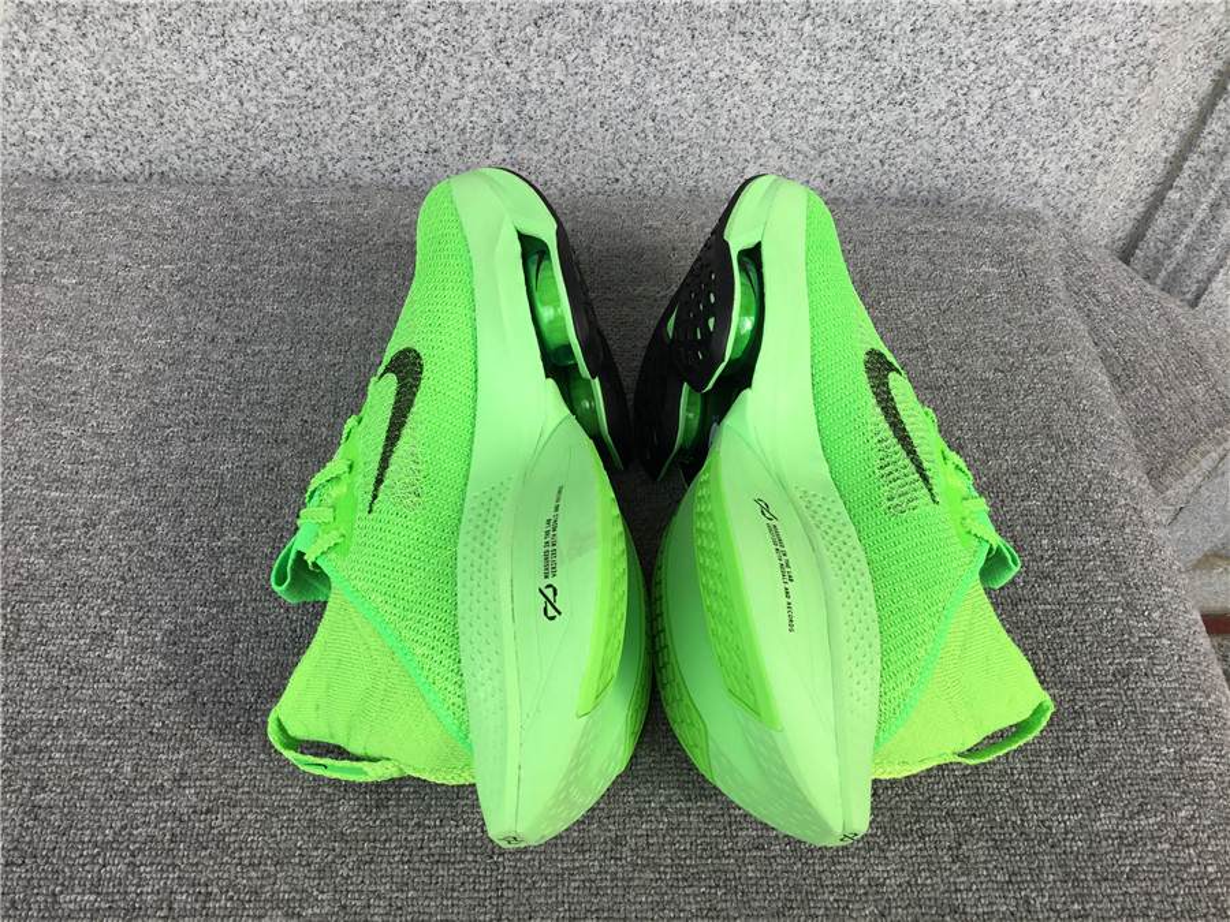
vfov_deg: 45.4
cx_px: 615
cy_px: 461
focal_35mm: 31
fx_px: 1102
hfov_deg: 58.4
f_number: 2.4
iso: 25
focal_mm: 3.3
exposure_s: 1/218
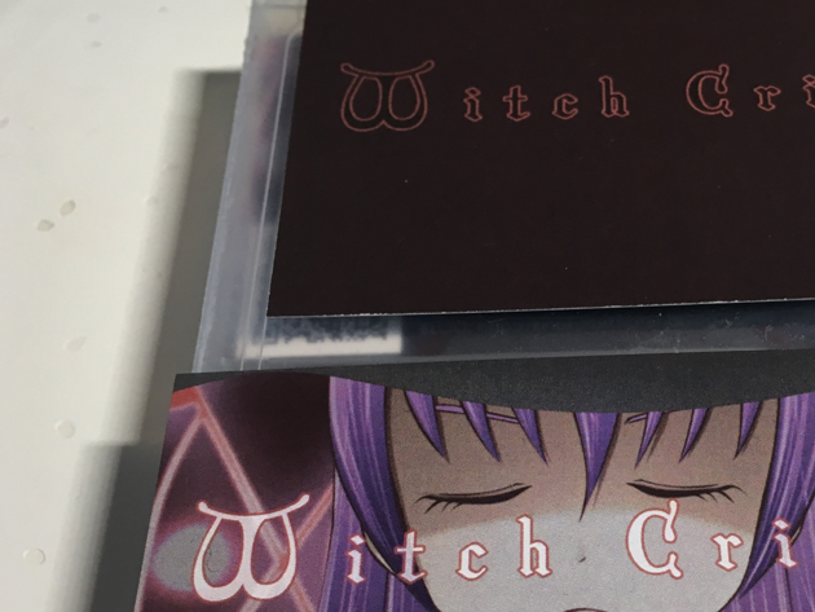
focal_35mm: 46
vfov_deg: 31.3
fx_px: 1083
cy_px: 411
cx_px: 607
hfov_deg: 40.1
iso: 64
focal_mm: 4.15
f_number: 2.2
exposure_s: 1/30
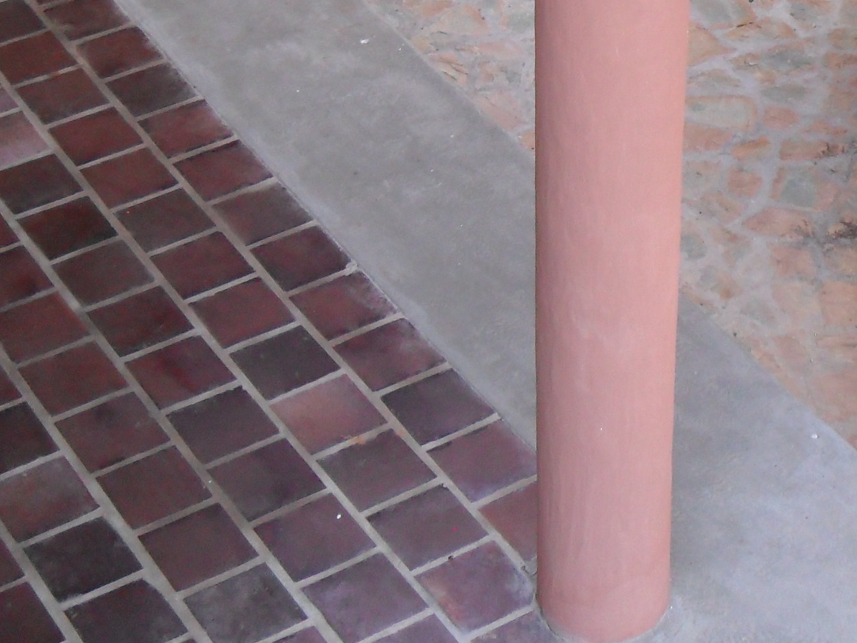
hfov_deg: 19.5
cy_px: -195
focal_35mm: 100
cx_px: 669
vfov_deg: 14.2
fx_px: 2476
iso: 80
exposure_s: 1/90
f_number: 3
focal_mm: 6.3
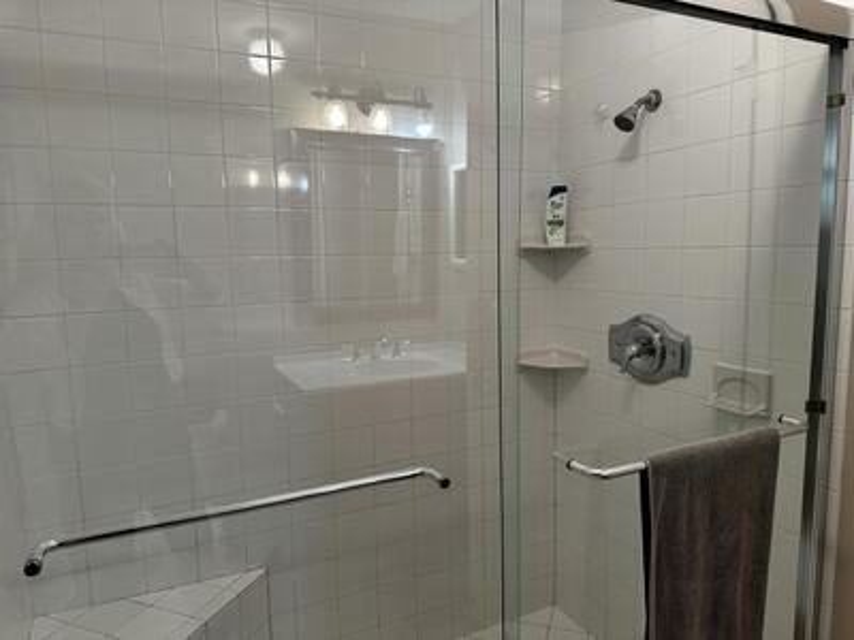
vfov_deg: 56.8
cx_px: 427
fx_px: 592
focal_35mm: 24
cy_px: 320
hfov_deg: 71.6
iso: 160
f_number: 1.78
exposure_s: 1/120
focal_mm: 6.86
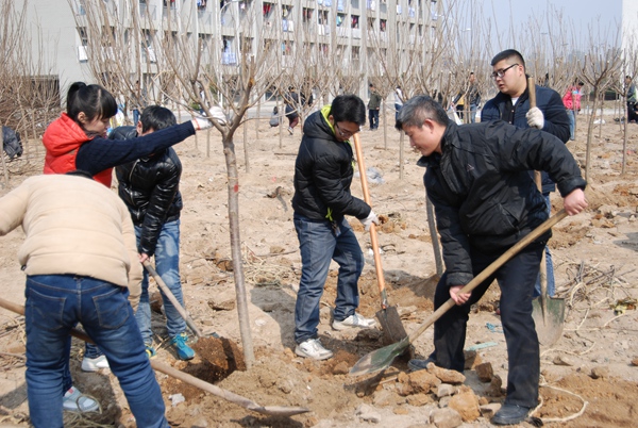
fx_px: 852
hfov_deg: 41.1
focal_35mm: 48
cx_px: 319
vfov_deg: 28.2
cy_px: 214
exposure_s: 1/400
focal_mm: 32
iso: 100
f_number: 4.5
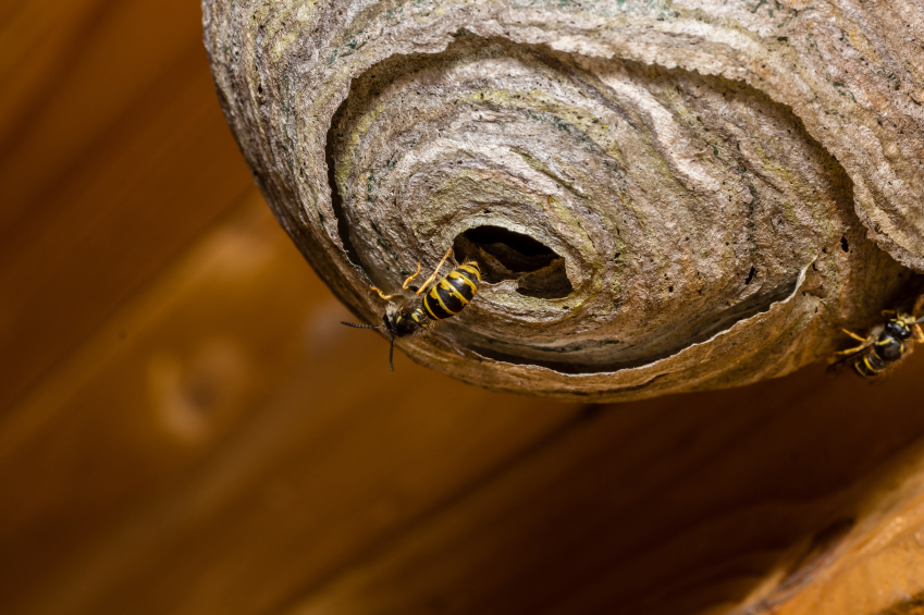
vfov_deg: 13.0
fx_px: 2693
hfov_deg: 19.5
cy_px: 308
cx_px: 462
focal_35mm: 105
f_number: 11
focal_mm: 70
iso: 100
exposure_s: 1/100
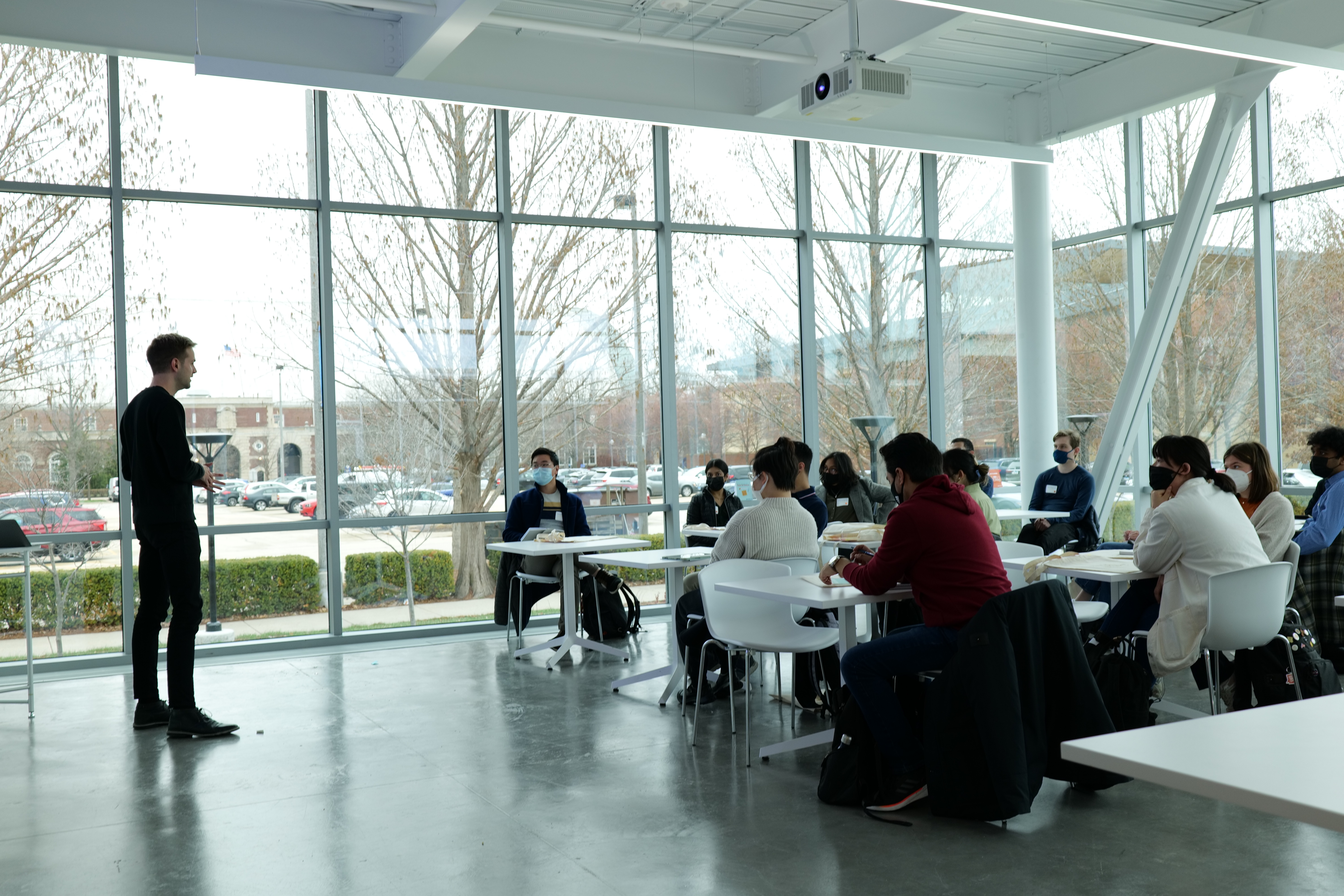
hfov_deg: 54.4
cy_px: 448
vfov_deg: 37.9
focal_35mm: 35
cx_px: 672
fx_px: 1307
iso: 400
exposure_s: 1/80
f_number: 4
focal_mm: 35
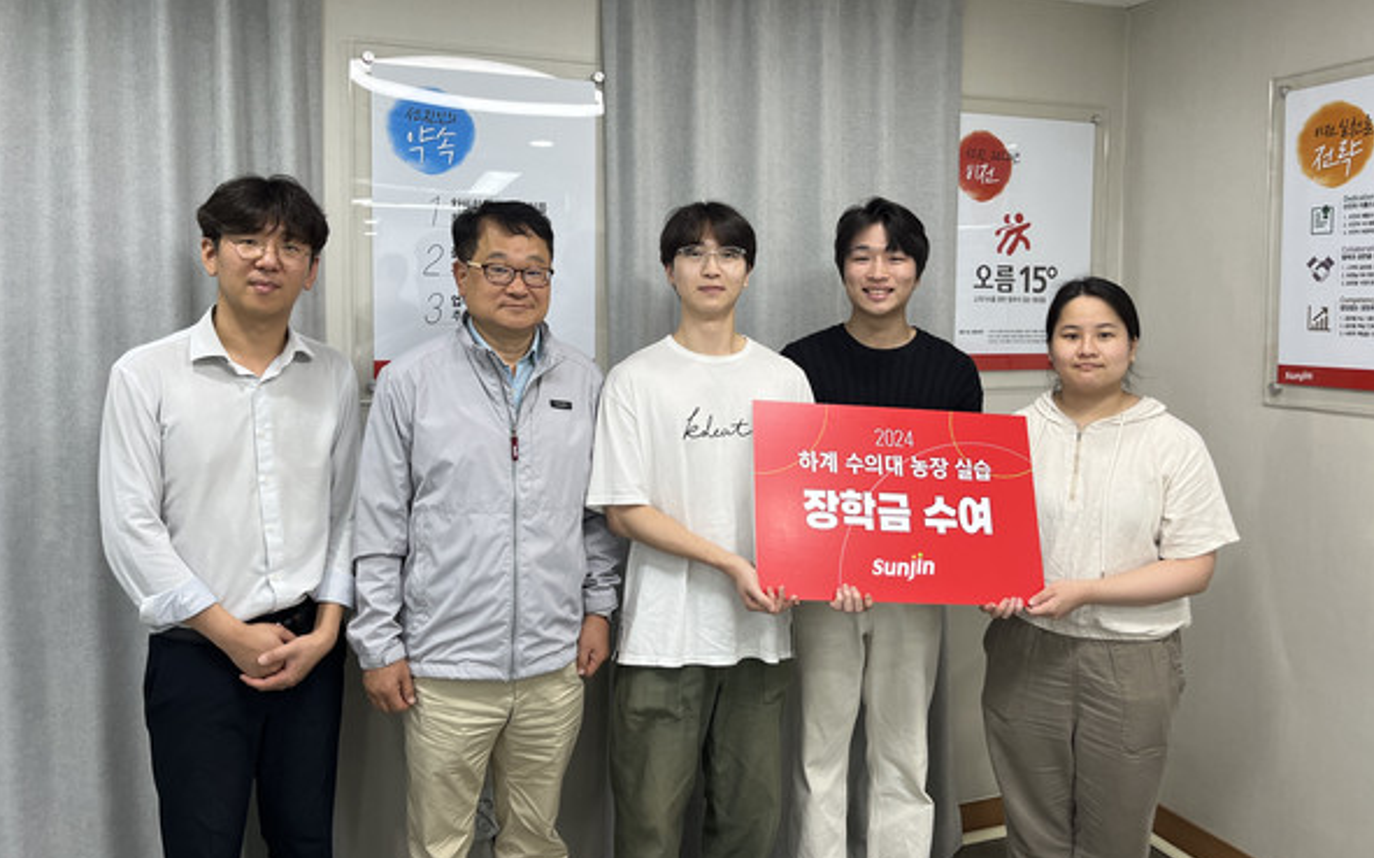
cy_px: 372
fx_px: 1048
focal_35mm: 28
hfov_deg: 66.5
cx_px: 684
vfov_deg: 44.4
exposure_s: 1/120
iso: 100
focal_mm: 5.1
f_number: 1.6
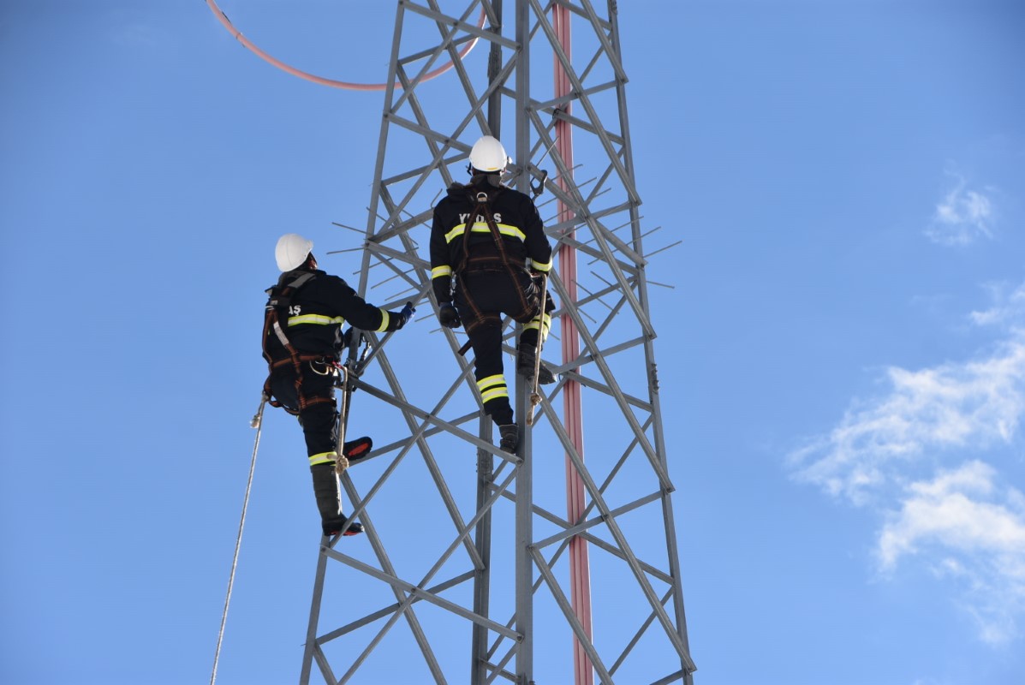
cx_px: 512
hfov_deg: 15.2
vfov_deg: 10.2
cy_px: 342
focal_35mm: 135
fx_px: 3846
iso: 110
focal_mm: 90
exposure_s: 1/500
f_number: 8
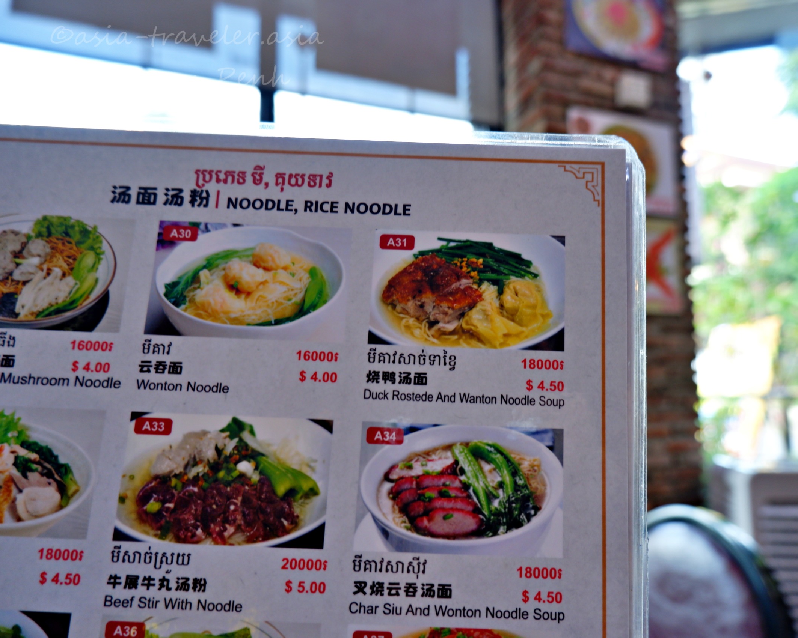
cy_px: 318
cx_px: 465
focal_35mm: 26
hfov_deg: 65.6
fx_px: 614
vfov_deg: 54.9
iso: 200
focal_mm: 15
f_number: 3.5
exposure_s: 1/30
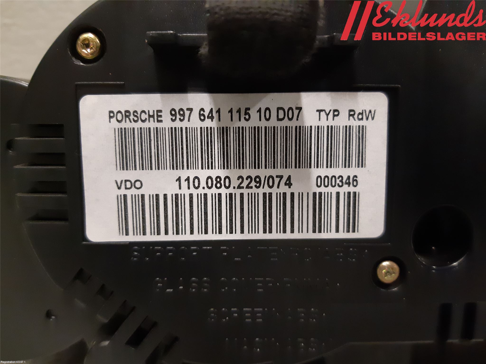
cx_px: 243
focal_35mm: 26
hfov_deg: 67.3
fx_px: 365
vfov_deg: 53.1
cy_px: 182
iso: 320
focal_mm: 3.93
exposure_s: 1/50
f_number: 1.7
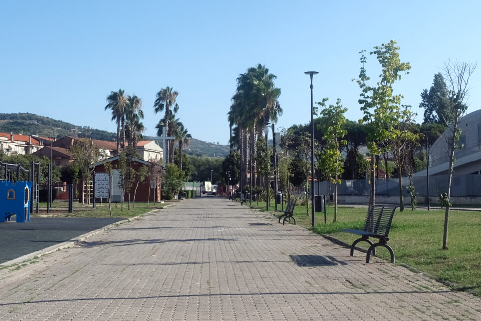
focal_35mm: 61
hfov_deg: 32.8
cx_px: 212
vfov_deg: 22.2
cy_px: 128
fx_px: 815
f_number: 8
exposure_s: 1/250
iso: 125
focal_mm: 15
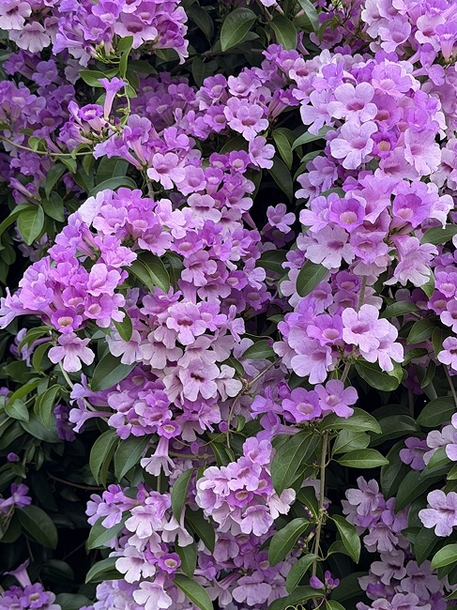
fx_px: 1110
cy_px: 327
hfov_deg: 23.2
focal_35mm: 63
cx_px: 272
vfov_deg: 30.7
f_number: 1.78
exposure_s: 1/116
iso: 125
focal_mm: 6.76
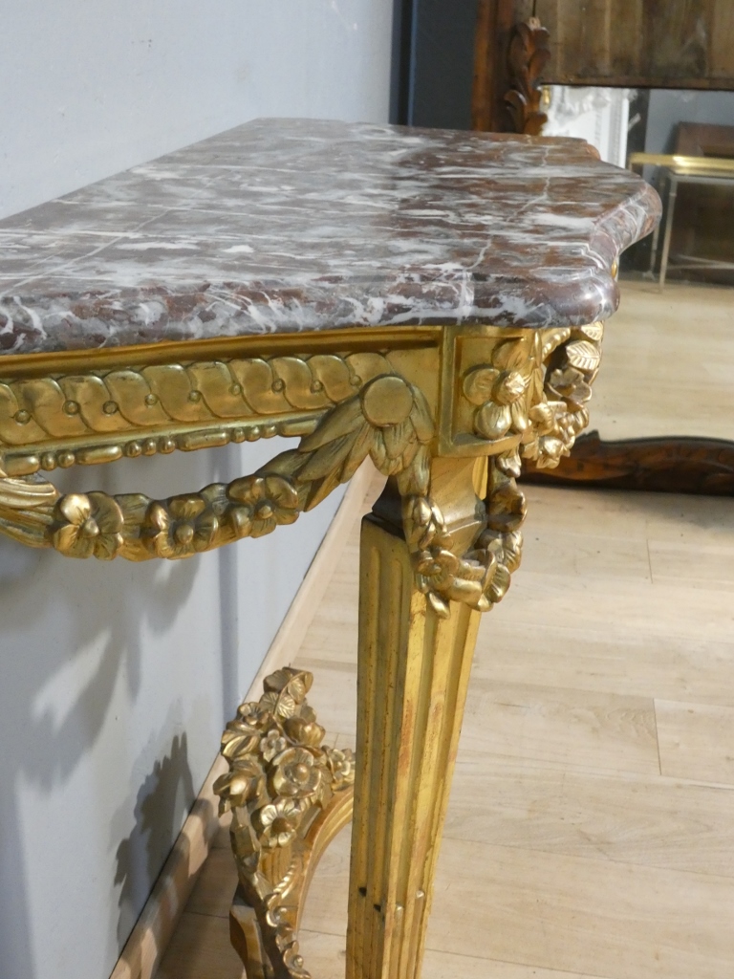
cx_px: 367
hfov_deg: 35.1
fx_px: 1159
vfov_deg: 45.8
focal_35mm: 41
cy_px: 490
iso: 800
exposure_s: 1/80
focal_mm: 7.3
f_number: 3.6
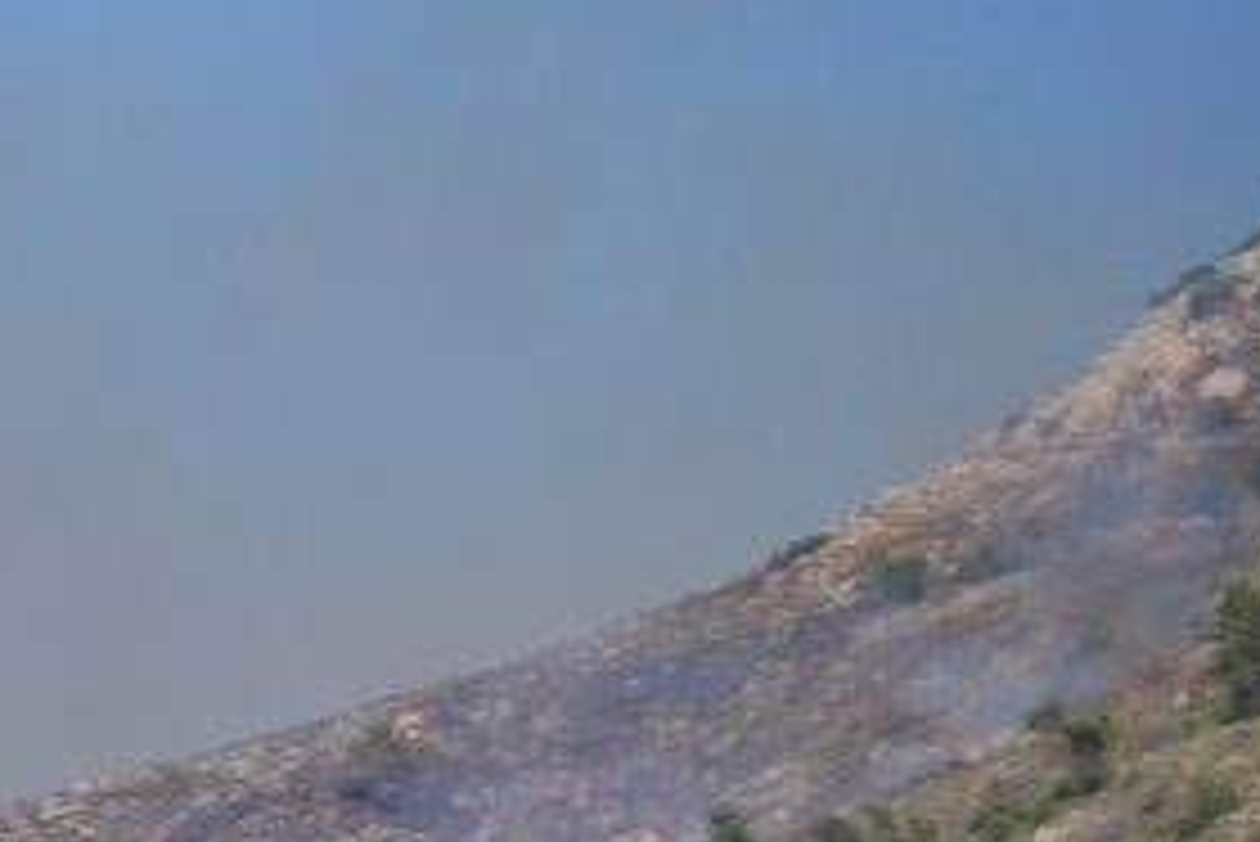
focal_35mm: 857
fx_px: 30009
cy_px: 727
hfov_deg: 2.4
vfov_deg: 1.6
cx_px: -477
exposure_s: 1/2000
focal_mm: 200
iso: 320
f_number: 6.3
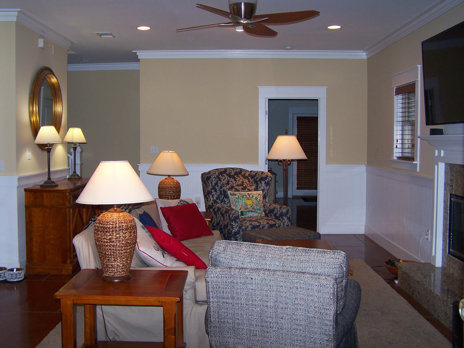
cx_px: 232
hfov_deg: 49.0
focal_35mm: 38
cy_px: 174
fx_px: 509
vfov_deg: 37.7
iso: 100
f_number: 2.8
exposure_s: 1/60
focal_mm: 6.3
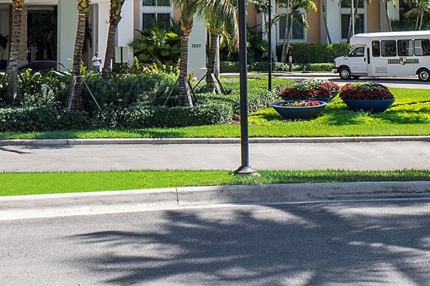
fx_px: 752
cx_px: 236
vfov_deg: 20.7
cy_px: -16
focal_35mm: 63
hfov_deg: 31.9
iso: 200
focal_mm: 18
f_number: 10
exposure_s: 1/250
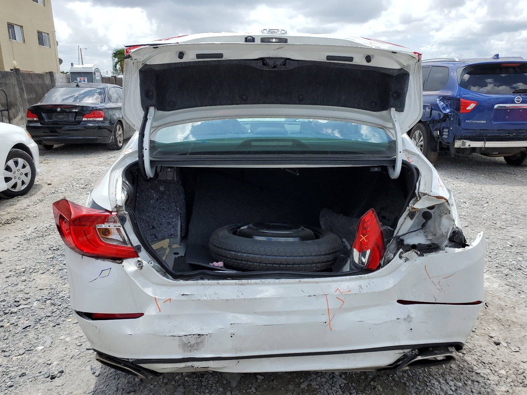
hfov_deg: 65.3
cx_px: 268
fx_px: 411
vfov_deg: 51.4
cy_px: 199
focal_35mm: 27
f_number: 1.5
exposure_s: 1/2500
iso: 50
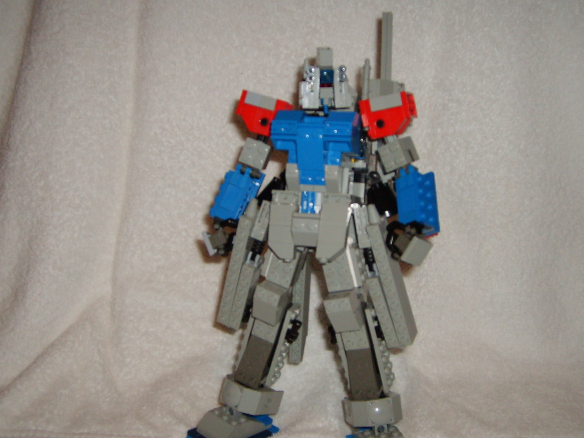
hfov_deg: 43.8
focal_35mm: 43
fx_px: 725
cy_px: 220
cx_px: 317
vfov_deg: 33.6
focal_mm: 5.8
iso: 100
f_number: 2.8
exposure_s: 1/45
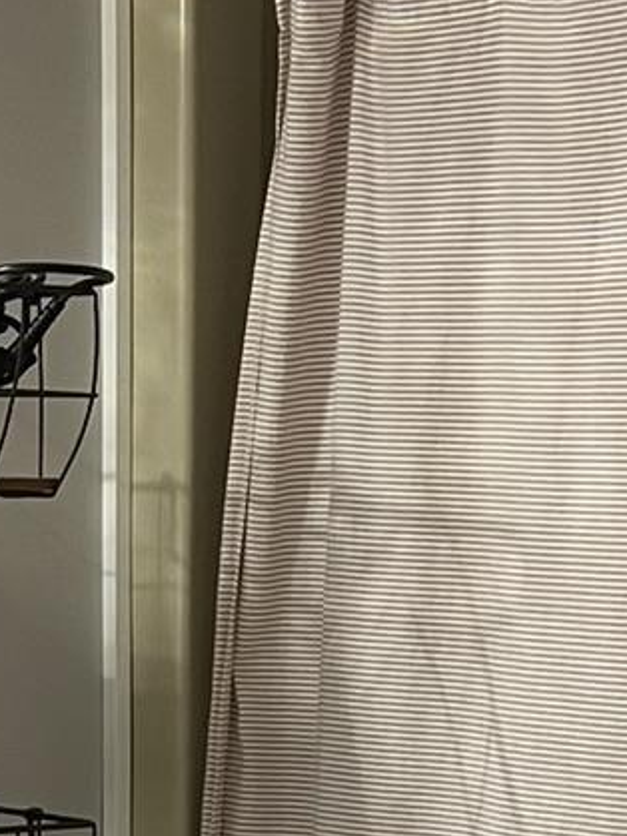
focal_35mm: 127
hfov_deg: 11.6
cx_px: 36
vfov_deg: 14.7
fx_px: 3069
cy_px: 1141
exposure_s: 1/60
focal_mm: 5.7
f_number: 1.5
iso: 100
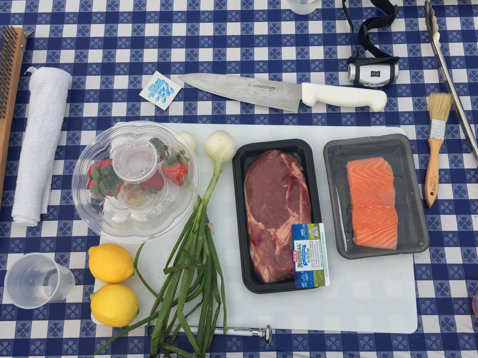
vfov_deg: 40.7
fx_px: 483
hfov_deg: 52.6
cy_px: 172
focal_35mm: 35
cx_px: 254
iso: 32
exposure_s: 1/120
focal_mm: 4.15
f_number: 2.2
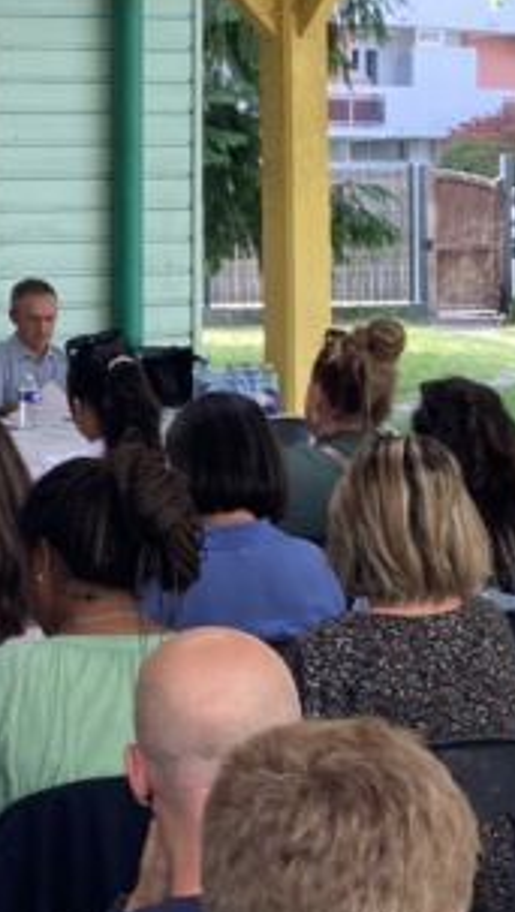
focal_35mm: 103
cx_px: -367
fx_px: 2494
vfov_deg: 20.5
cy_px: 211
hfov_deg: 11.1
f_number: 1.8
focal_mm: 3.99
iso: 25
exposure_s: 1/121
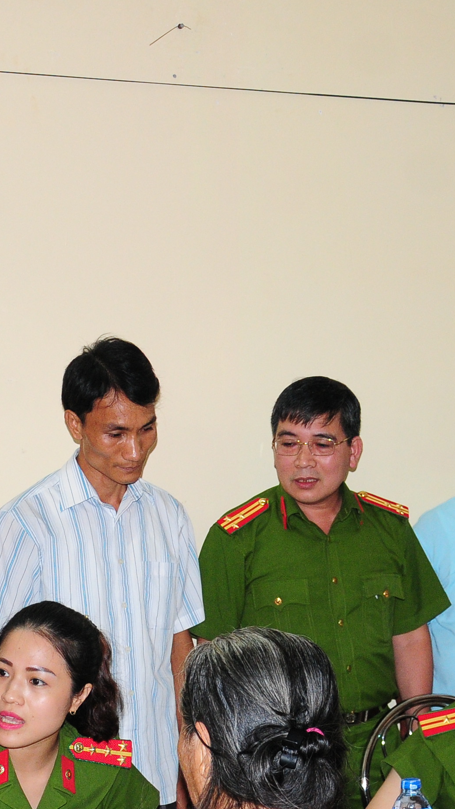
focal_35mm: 80
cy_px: 578
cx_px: 277
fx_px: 1716
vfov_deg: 26.3
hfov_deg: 15.1
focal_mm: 22
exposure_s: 1/60
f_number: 4.5
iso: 800
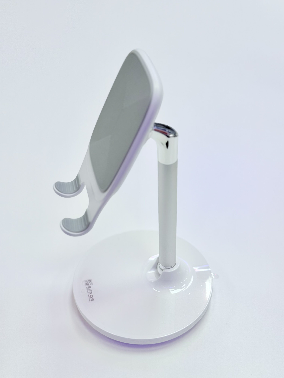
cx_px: 142
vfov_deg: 39.7
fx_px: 525
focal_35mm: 48
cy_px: 189
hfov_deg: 30.3
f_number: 1.78
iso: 80
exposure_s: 1/258
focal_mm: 6.76
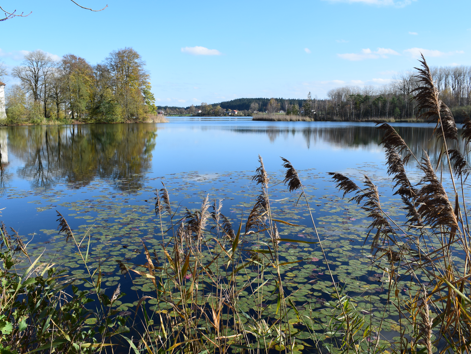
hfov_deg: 55.3
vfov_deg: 42.9
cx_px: 229
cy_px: 177
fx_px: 449
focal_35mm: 33
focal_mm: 20
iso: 400
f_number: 11
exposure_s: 1/400
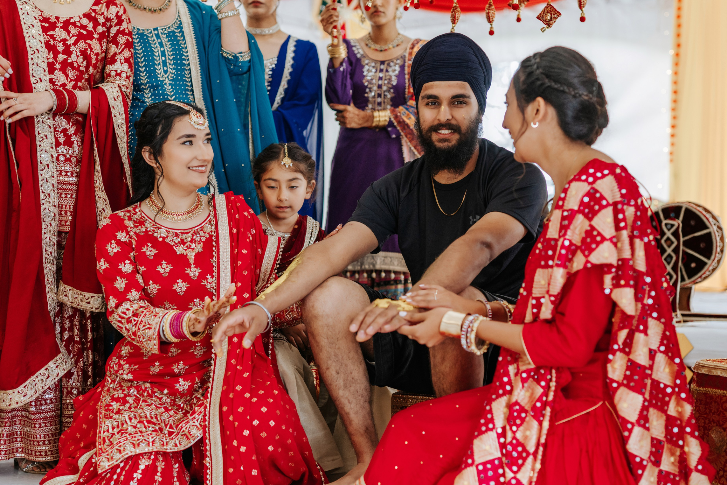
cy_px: 260
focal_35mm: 56
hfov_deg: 35.6
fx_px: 1131
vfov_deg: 24.2
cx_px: 391
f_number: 2.2
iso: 1000
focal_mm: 50
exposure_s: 1/200
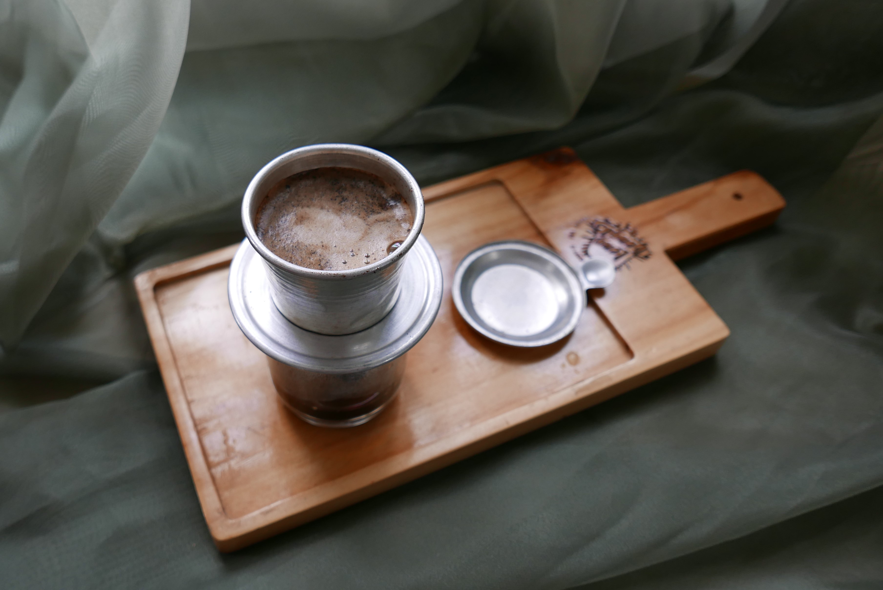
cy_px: 295
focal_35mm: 24
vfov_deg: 53.2
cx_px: 442
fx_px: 589
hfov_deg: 73.7
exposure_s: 1/125
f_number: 2.2
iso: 200
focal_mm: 10.9
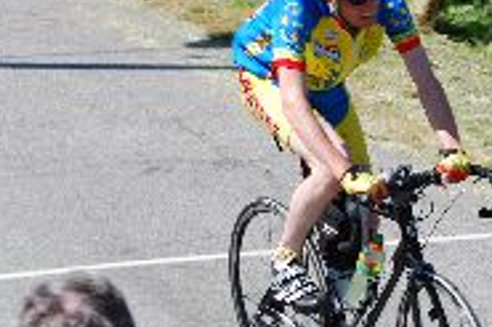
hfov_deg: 10.2
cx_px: 354
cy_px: 84
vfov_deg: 6.8
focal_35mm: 201
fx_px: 2748
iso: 100
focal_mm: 55
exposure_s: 1/125
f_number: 10
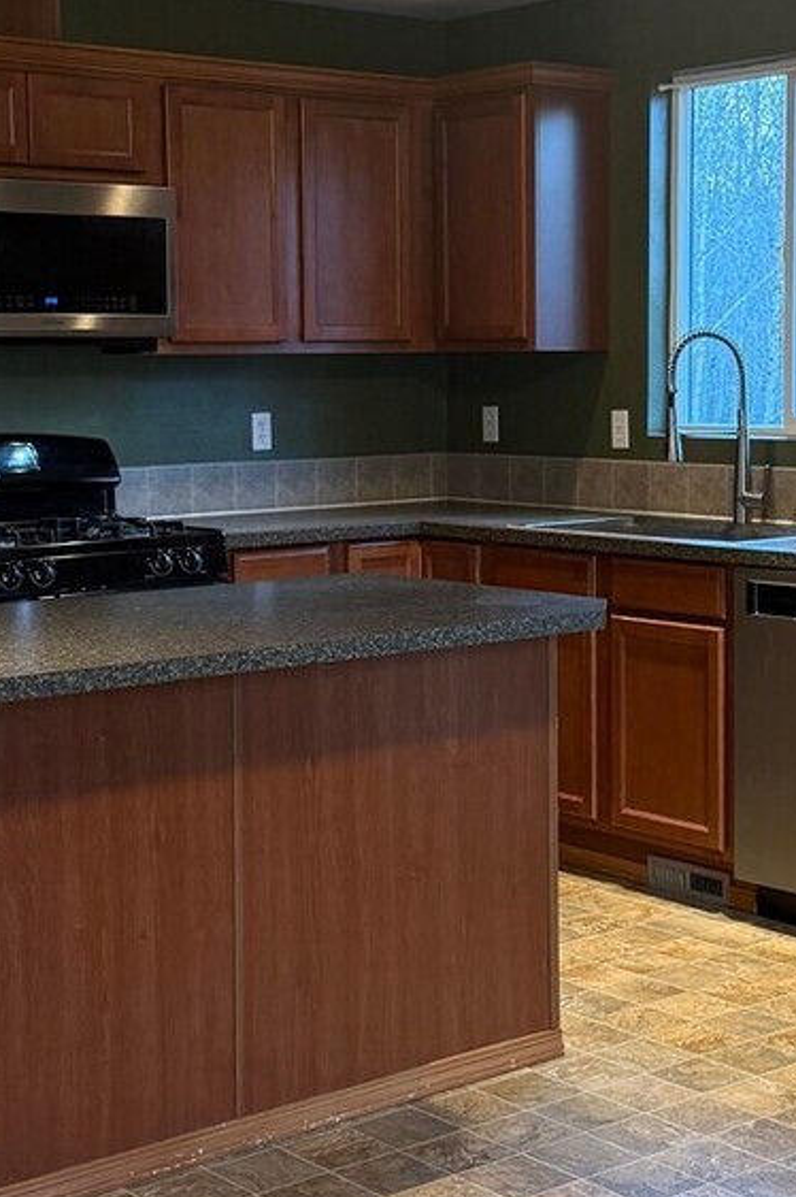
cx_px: 458
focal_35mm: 64
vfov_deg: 31.4
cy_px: 541
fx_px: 2125
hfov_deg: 21.2
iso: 200
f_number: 1.78
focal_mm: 6.76
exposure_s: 1/60
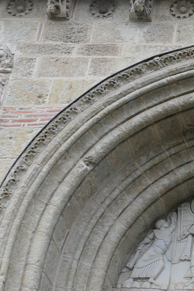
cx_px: 292
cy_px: 146
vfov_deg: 19.8
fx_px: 832
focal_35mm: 103
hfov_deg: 12.6
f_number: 2.8
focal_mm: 12.8
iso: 125
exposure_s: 1/640
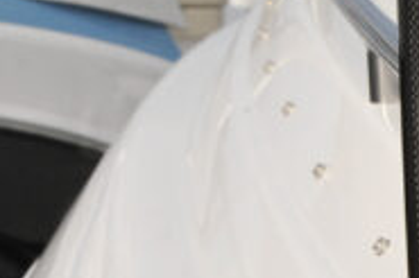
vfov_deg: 6.4
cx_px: 91
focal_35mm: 210
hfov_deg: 9.8
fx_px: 2442
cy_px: 503
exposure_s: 1/1000
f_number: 9.5
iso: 280
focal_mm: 38
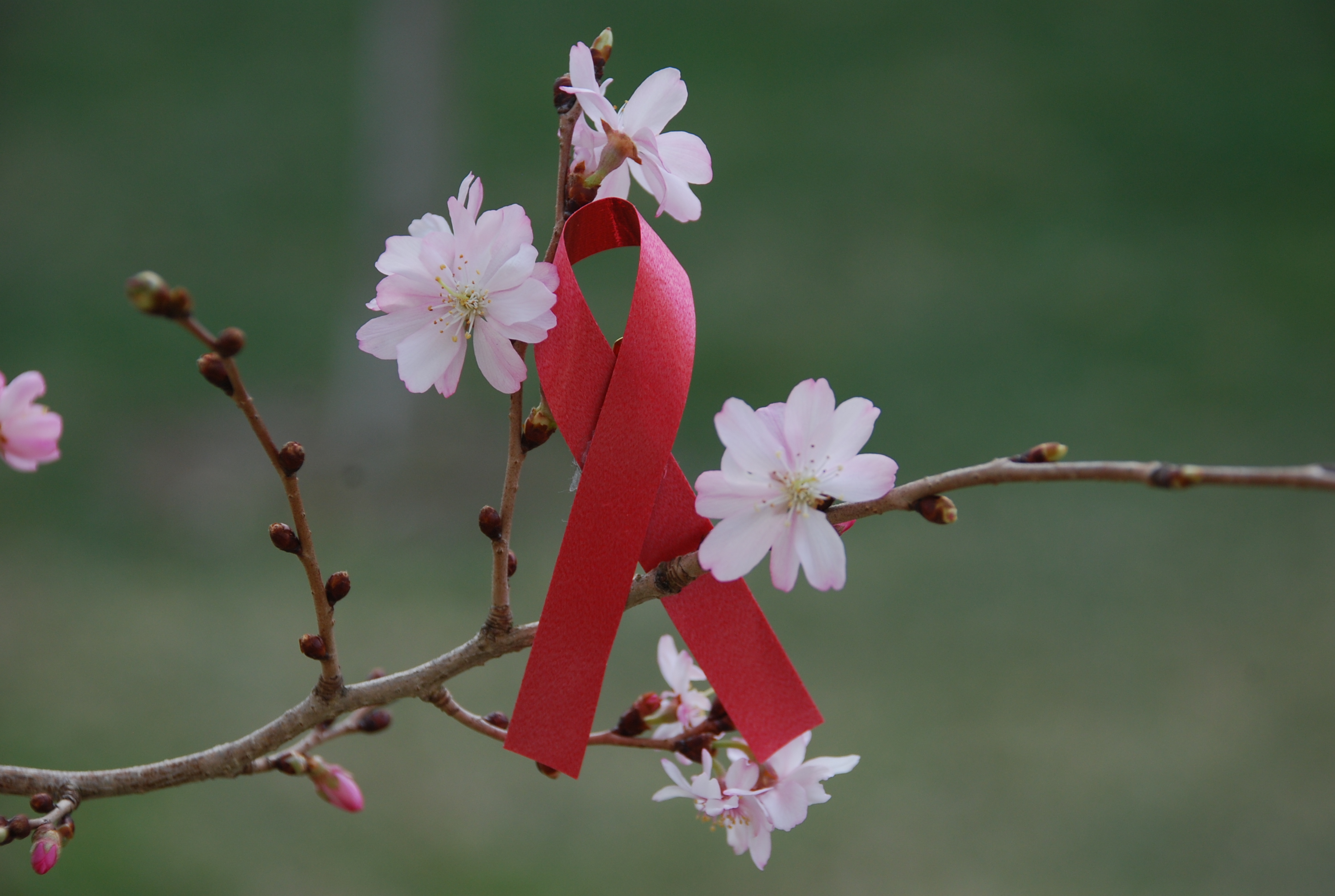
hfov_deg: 16.0
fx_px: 4738
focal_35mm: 128
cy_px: 448
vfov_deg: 10.8
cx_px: 668
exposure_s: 1/125
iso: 200
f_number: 5.6
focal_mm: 85
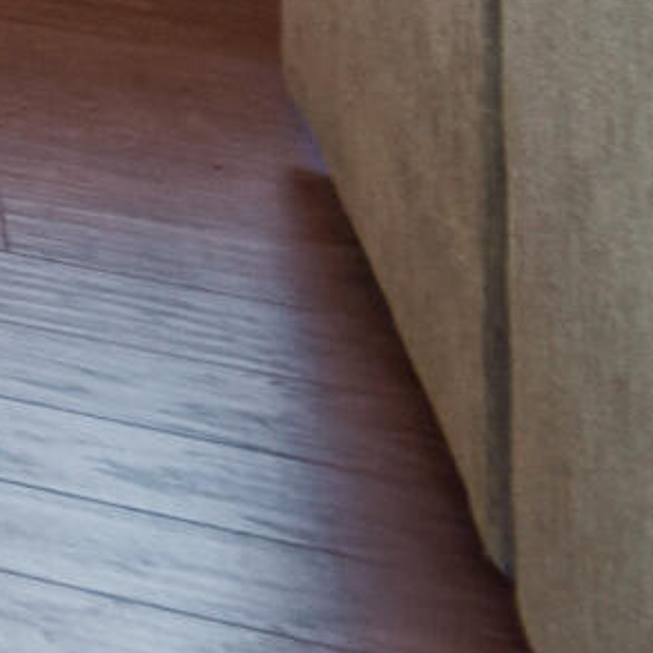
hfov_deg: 8.4
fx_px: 2604
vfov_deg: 12.4
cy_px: -693
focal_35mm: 122
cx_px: -1872
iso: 1000
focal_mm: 14
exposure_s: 1/6
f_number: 14
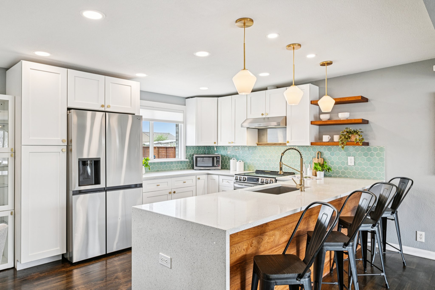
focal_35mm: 23
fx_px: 278
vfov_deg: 55.1
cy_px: 145
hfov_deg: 76.1
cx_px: 218
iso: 400
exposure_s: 1/25
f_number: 11
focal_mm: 23
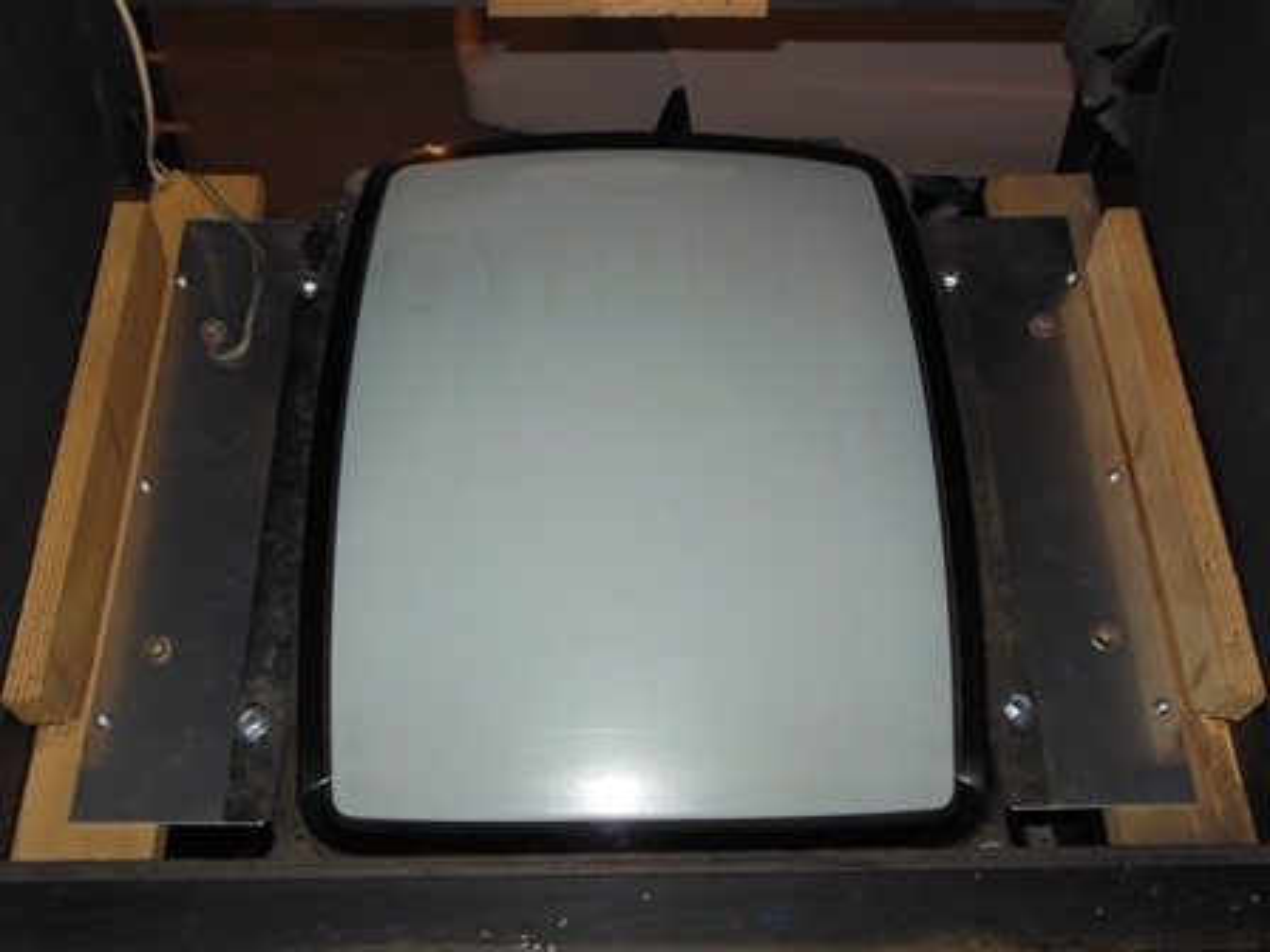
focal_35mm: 33
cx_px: 635
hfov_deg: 55.4
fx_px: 1211
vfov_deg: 42.9
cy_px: 476
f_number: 3.5
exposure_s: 1/30
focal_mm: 6
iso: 125
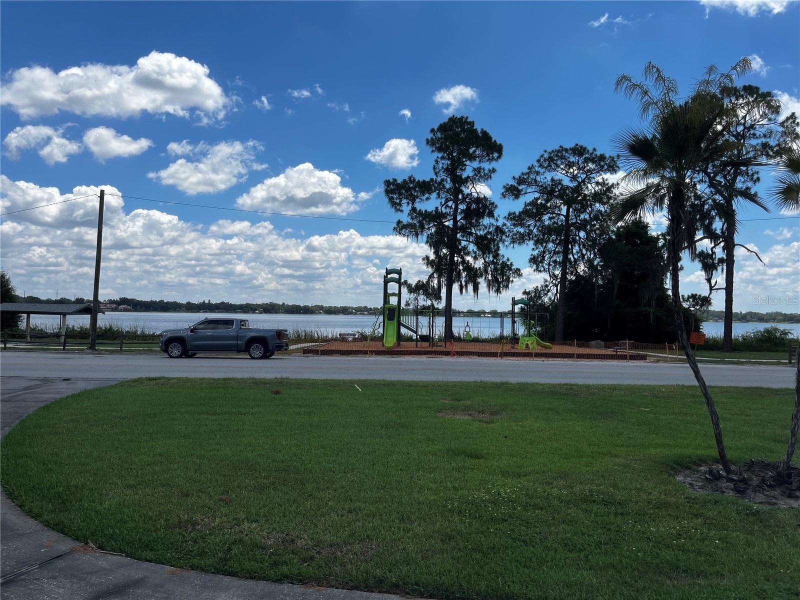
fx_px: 601
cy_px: 300
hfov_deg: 67.3
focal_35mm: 26
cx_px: 400
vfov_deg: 53.1
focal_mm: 5.1
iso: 50
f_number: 1.6
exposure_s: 1/4149
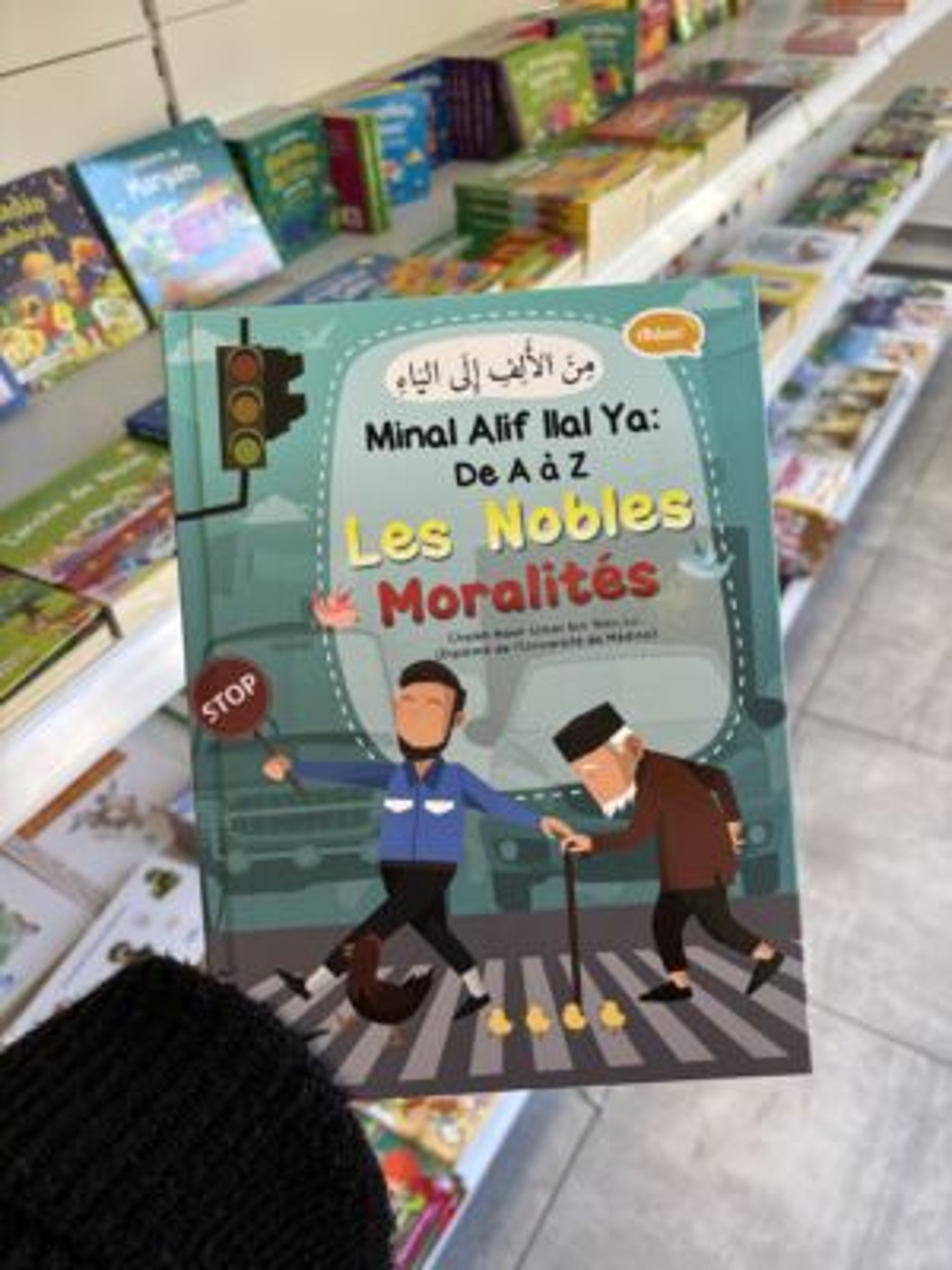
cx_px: 476
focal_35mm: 26
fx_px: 953
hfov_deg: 53.1
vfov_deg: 67.3
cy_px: 635
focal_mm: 5.96
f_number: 1.6
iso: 64
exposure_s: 1/100
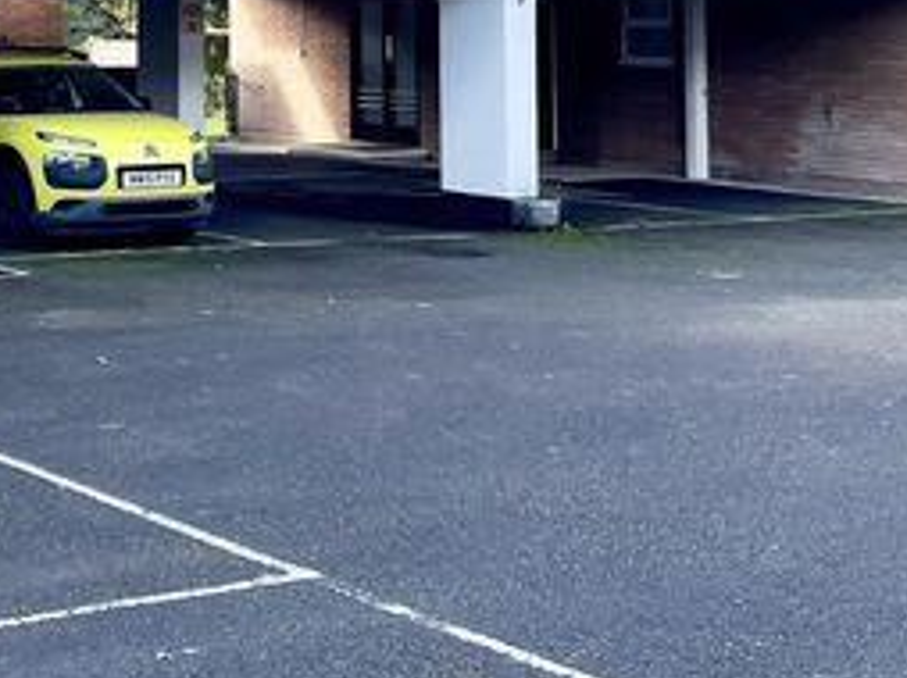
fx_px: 2147
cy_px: -178
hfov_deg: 23.3
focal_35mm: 82
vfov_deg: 17.0
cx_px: 125
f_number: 1.6
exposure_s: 1/988
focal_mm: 4.2
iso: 32
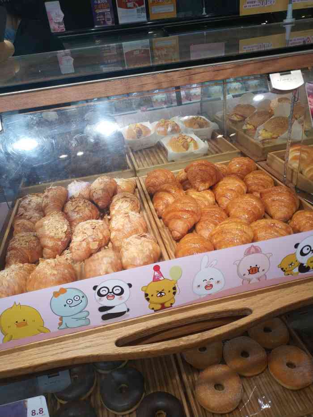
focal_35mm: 32
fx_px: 386
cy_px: 208
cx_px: 156
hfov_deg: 44.2
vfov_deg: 56.8
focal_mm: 4.5
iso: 100
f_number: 2
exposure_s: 1/213
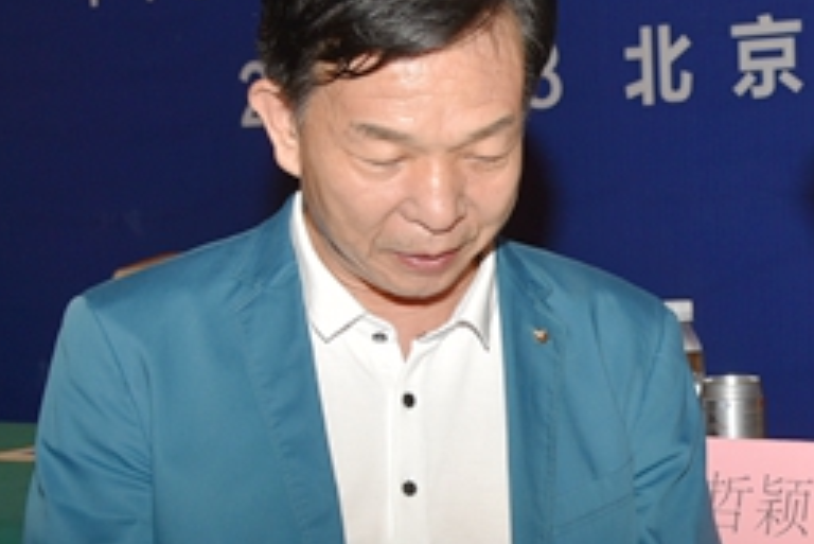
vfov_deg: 13.6
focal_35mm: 100
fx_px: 2262
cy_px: 450
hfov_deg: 20.1
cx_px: 706
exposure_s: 1/60
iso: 400
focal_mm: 32
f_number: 5.6
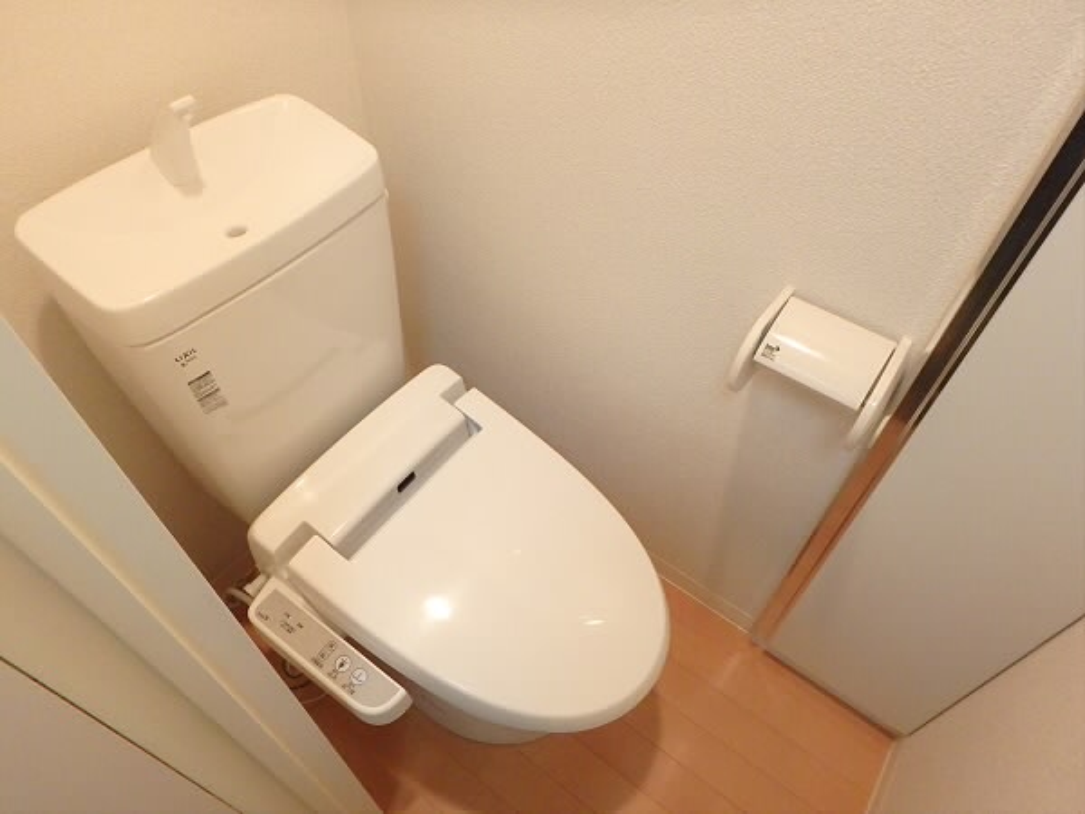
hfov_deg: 79.0
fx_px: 658
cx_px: 542
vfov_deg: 63.4
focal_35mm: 21
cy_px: 407
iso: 800
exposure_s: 1/50
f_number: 3.5
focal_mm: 3.7
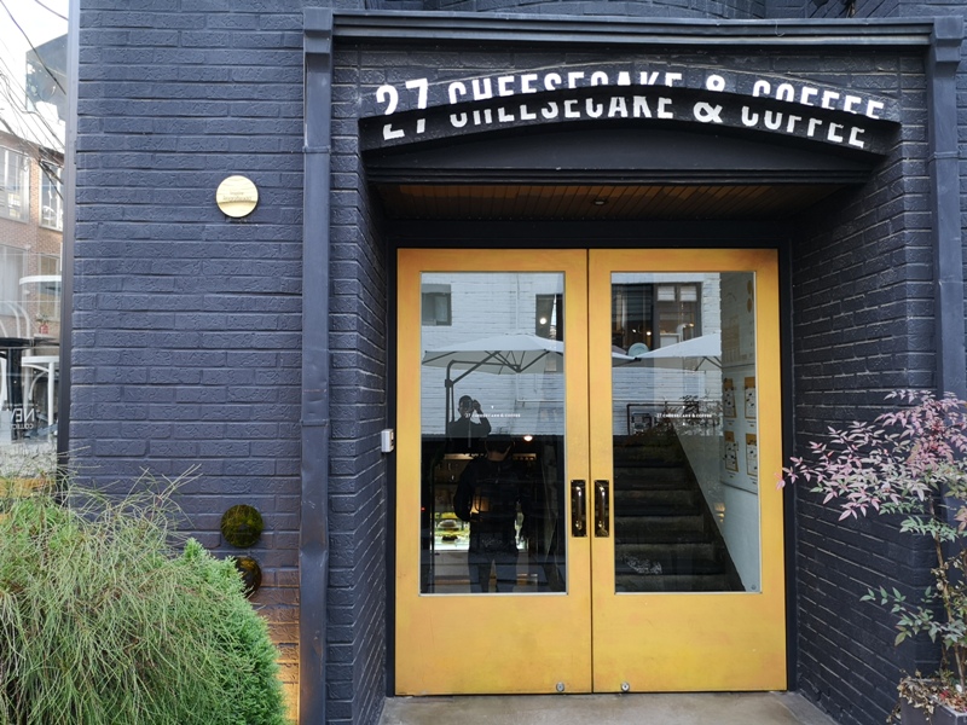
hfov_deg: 65.3
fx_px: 754
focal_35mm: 27
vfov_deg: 51.4
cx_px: 484
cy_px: 362
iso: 80
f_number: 1.8
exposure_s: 1/60
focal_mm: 3.95
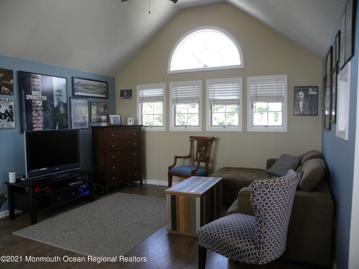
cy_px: 134
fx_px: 270
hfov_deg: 67.3
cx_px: 180
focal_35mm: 26
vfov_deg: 53.1
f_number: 2.8
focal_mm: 4.6
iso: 143
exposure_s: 1/59.8
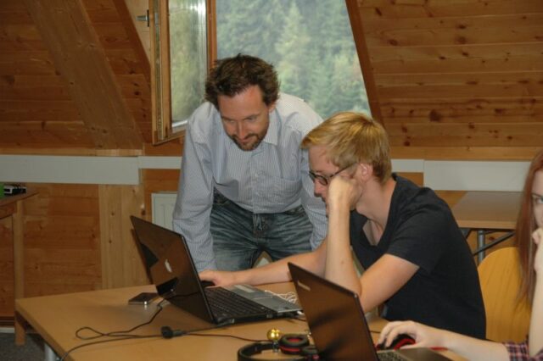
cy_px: 180
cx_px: 272
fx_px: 1357
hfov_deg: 22.6
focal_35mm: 90
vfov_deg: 15.2
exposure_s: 1/60
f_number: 5.3
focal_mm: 60
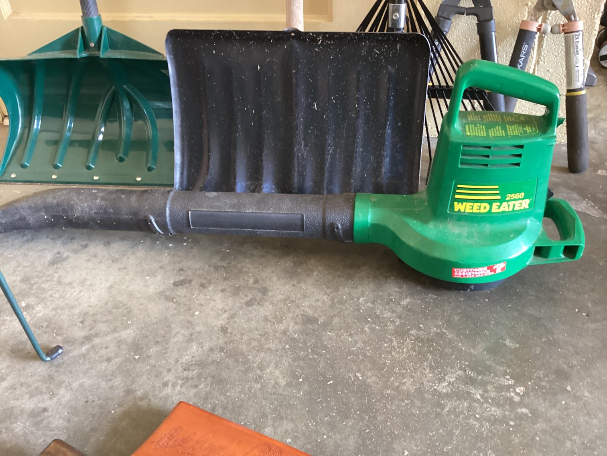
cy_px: 228
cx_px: 304
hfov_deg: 58.3
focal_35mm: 31
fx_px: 544
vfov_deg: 45.4
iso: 320
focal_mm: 3.3
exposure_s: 1/60
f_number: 2.4
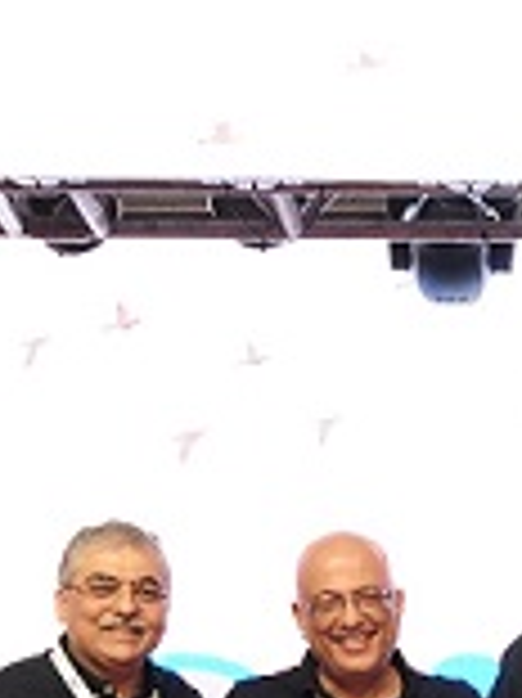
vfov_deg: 9.8
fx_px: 4007
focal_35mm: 199
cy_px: 813
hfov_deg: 7.4
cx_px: 666
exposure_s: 1/40
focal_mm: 38
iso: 800
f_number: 5
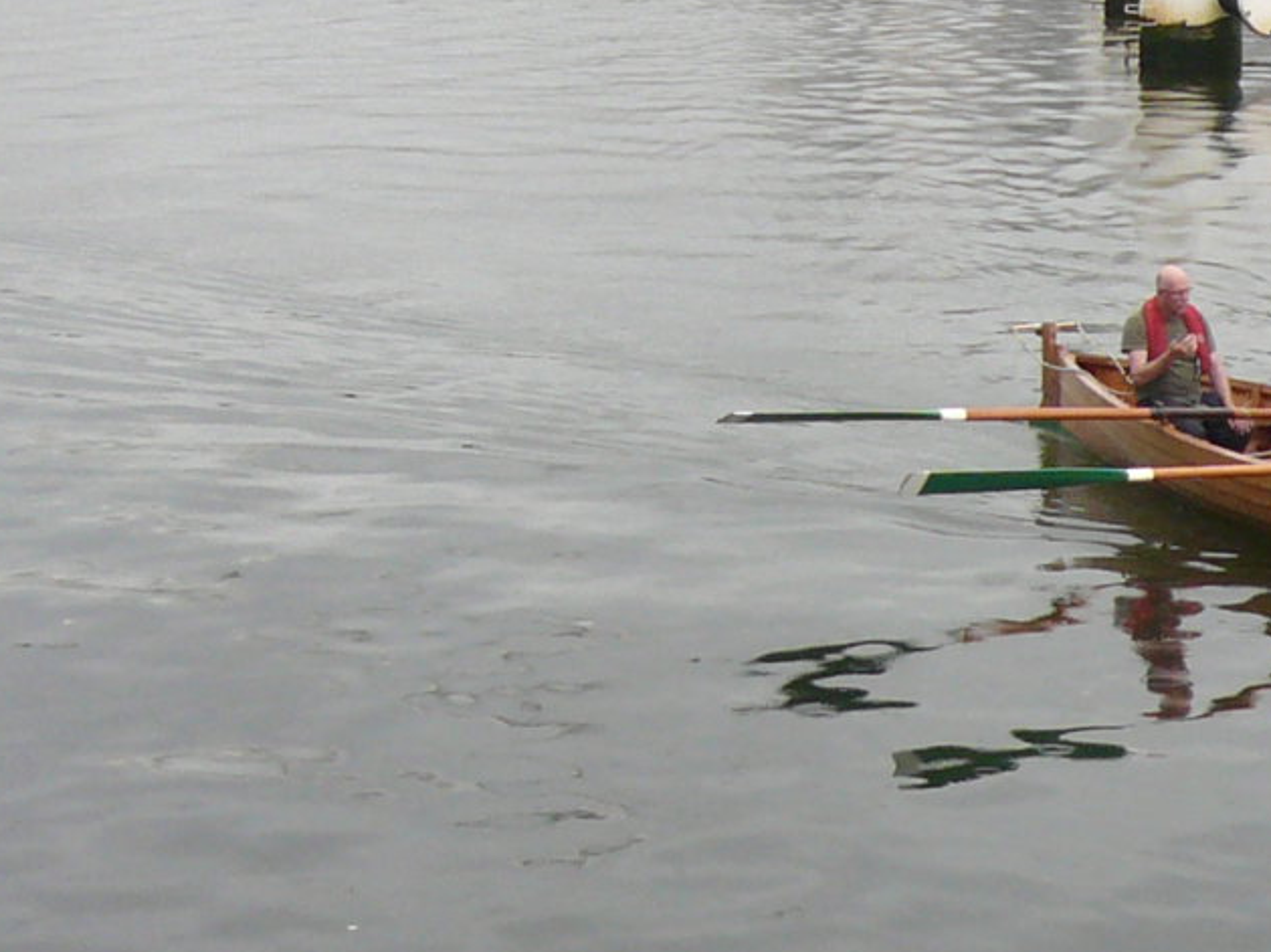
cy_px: 513
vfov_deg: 13.2
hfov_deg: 17.2
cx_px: 1235
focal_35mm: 112
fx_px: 4110
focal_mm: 4.7
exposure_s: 1/100
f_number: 2.8
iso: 100
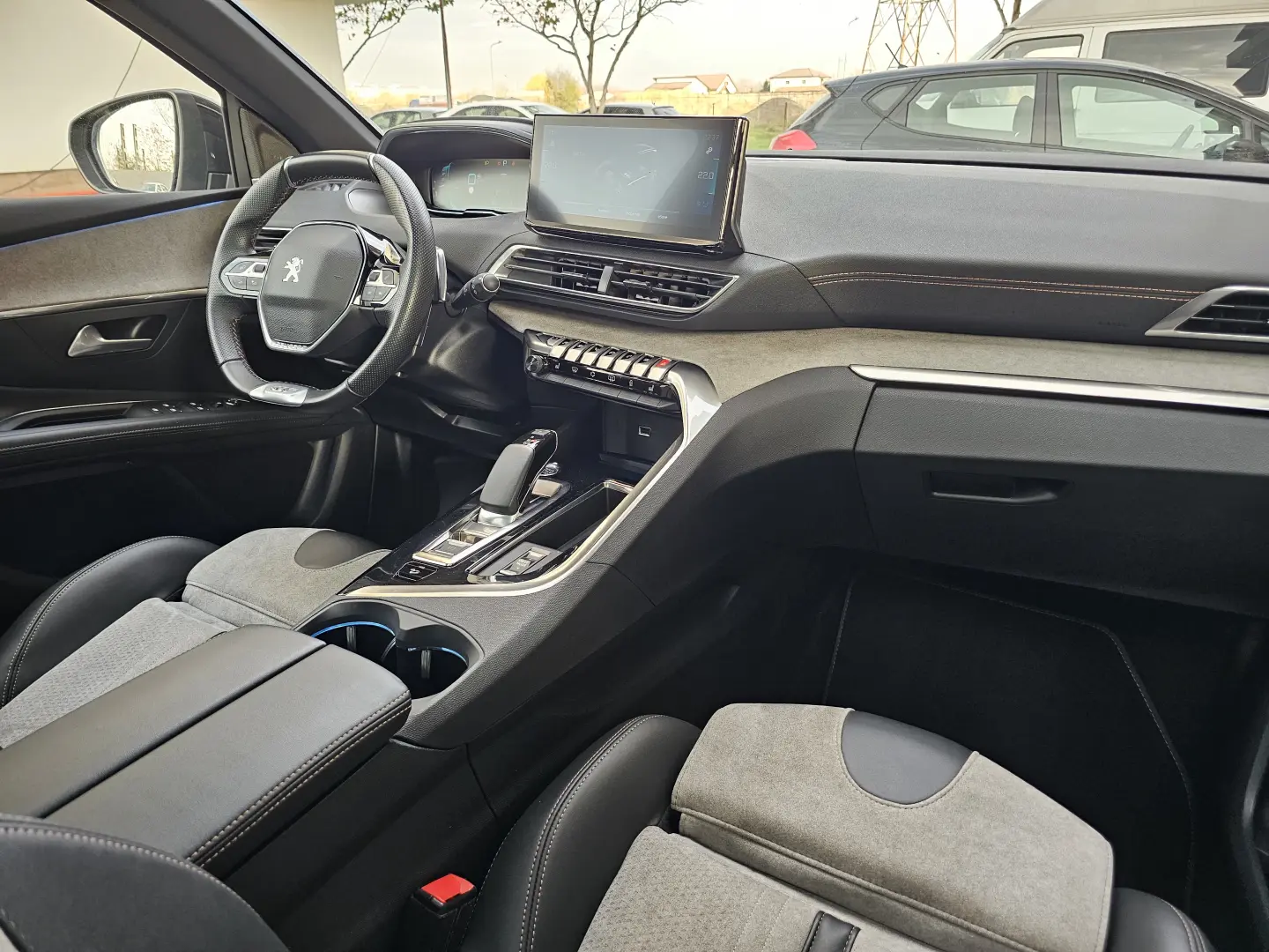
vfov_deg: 58.9
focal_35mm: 23
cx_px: 634
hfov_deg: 73.9
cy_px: 476
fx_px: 843
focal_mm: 6.3
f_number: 1.7
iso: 250
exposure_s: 1/100
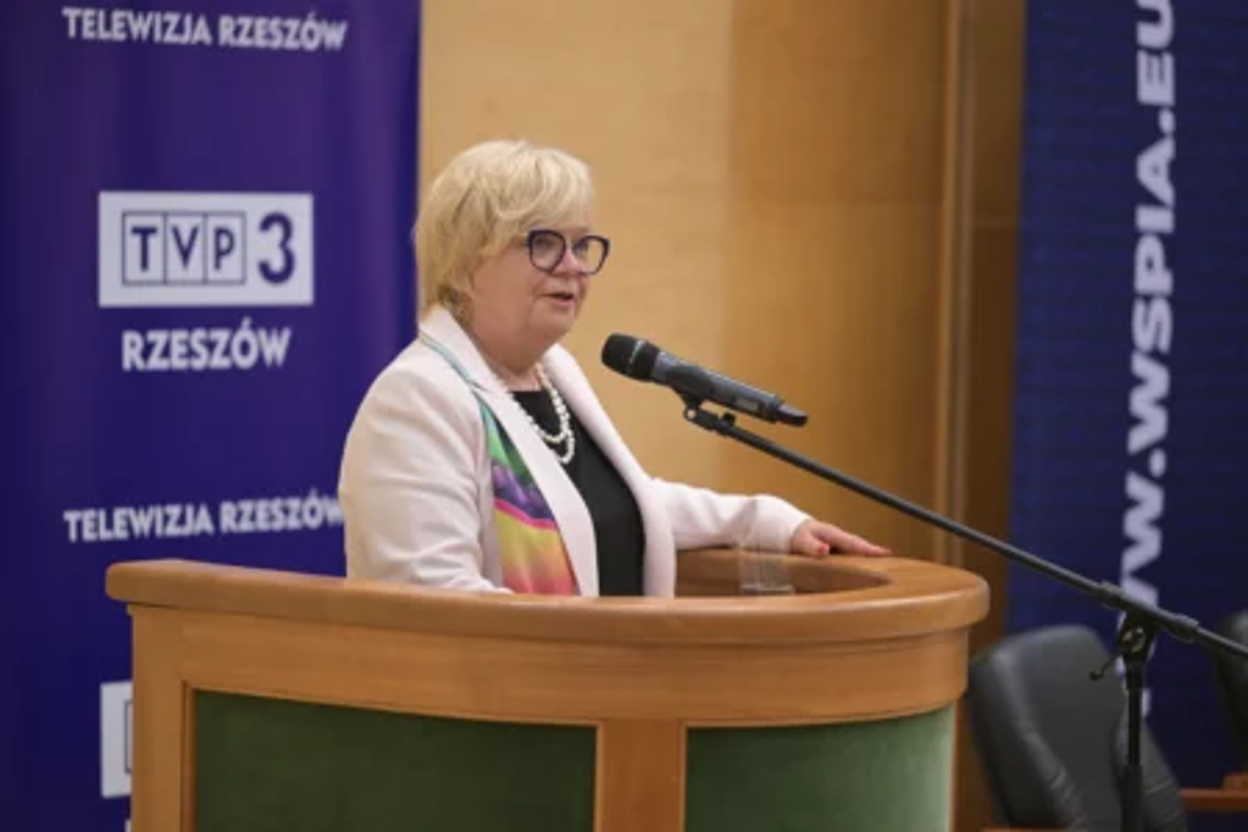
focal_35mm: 125
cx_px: 624
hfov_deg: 16.4
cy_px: 416
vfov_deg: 11.0
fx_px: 4333
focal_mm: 125
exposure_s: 1/160
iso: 1800
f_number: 2.8
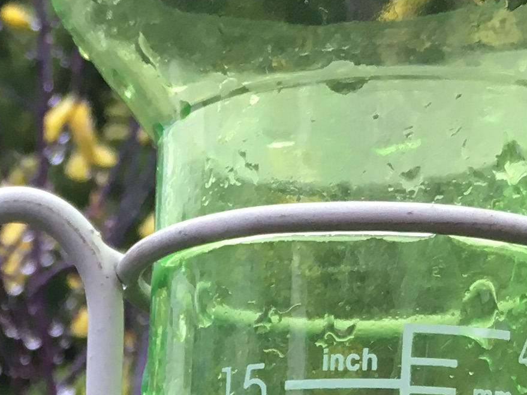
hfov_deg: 13.8
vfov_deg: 10.4
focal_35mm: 133
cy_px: 735
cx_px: -293
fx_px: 2025
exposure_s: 1/33
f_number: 2.2
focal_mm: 4.15
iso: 32
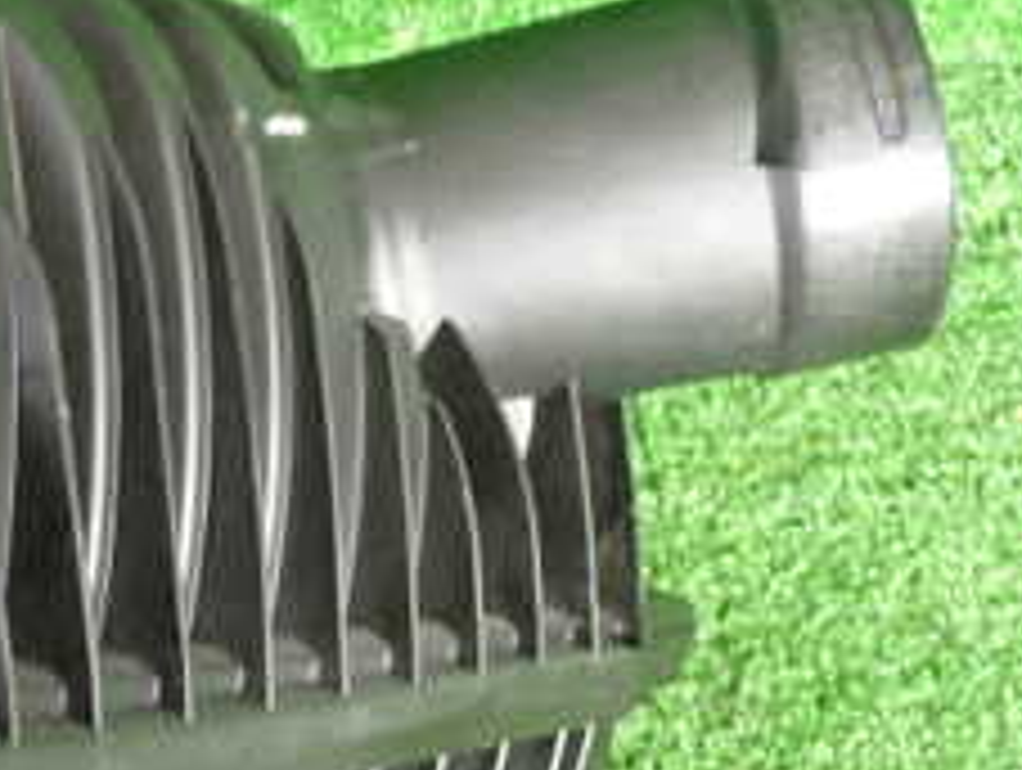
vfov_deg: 15.4
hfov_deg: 19.8
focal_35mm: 95
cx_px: -81
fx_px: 2809
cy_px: 752
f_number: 2.5
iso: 250
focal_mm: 6.37
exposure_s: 1/40
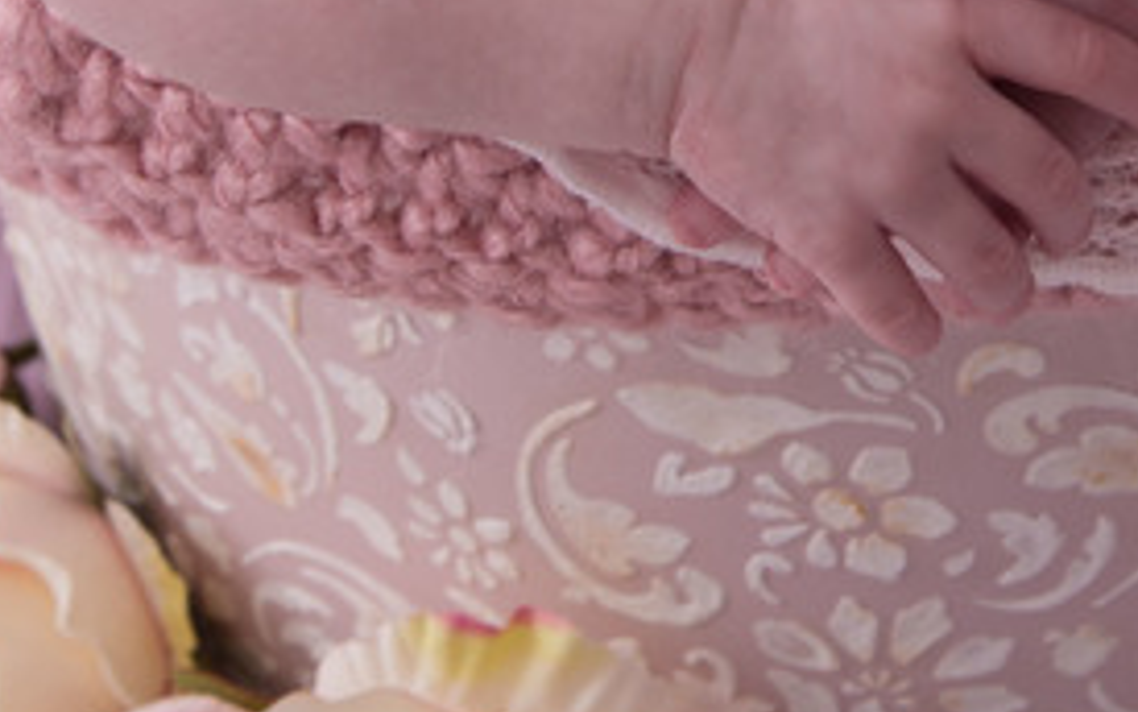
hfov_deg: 11.7
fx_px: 5522
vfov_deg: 7.3
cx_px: 807
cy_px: -354
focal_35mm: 178
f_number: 7.1
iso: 200
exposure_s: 1/160
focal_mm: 40
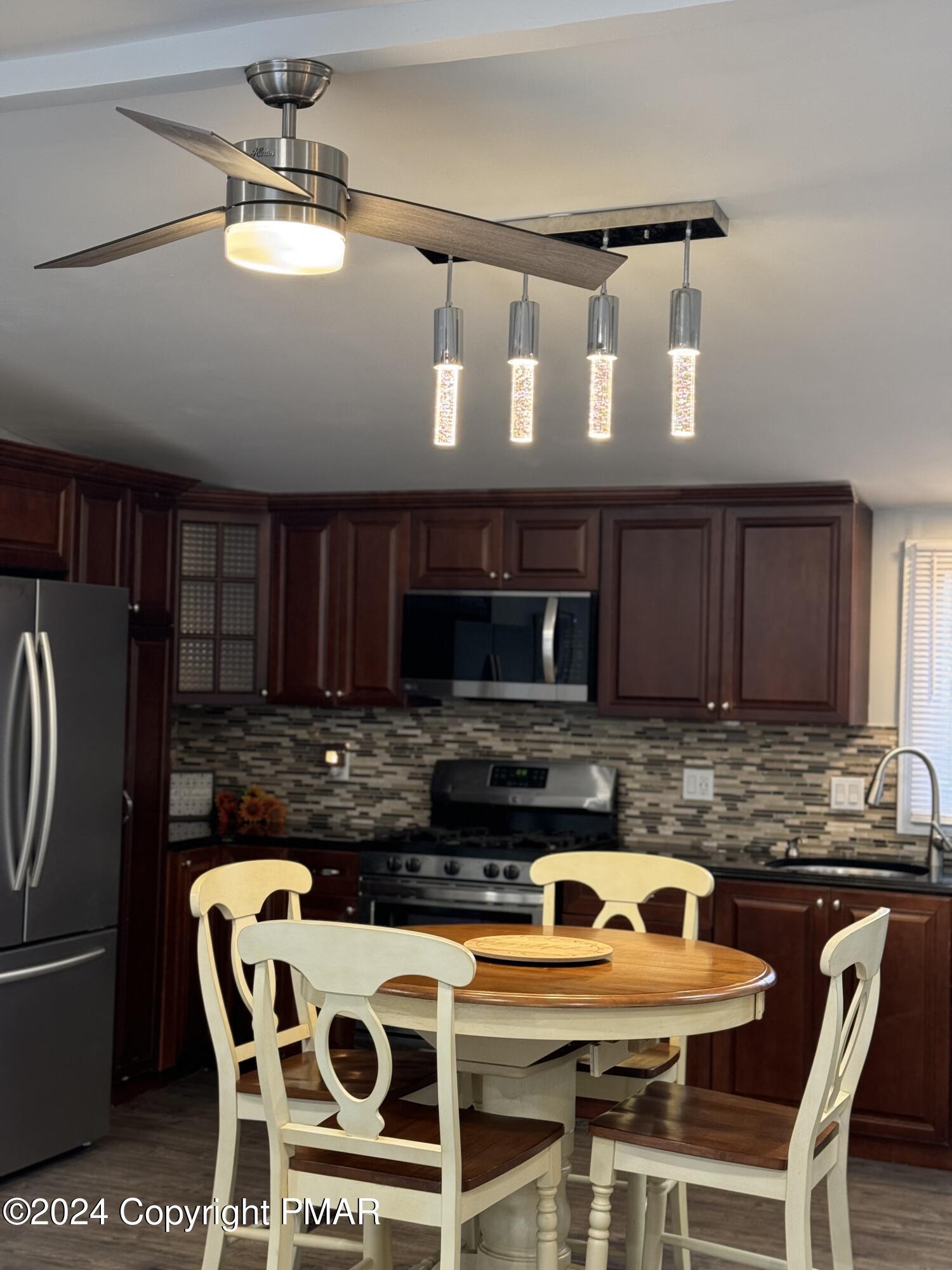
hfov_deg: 30.3
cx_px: 476
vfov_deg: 39.7
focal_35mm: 48
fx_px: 1760
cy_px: 635
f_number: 1.78
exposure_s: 1/60
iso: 200
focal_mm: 6.76
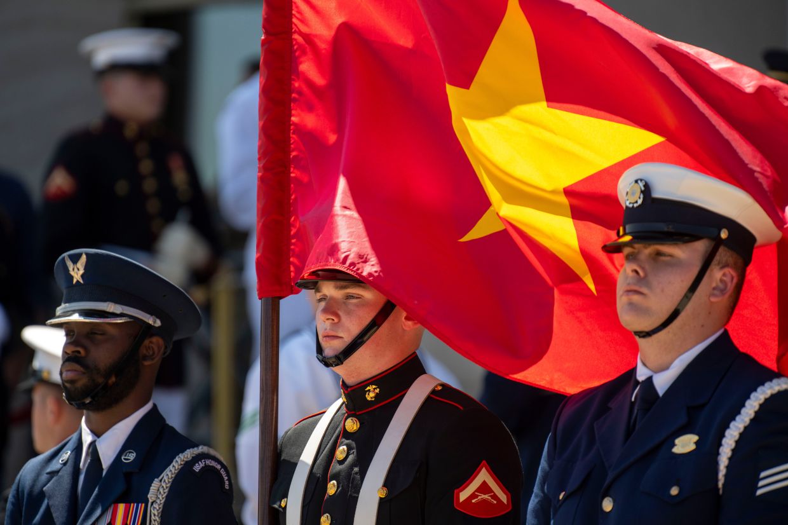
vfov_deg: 4.9
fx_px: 6127
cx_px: 394
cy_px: 262
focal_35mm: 280
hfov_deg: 7.4
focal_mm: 280
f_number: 4
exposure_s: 1/2000
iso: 500
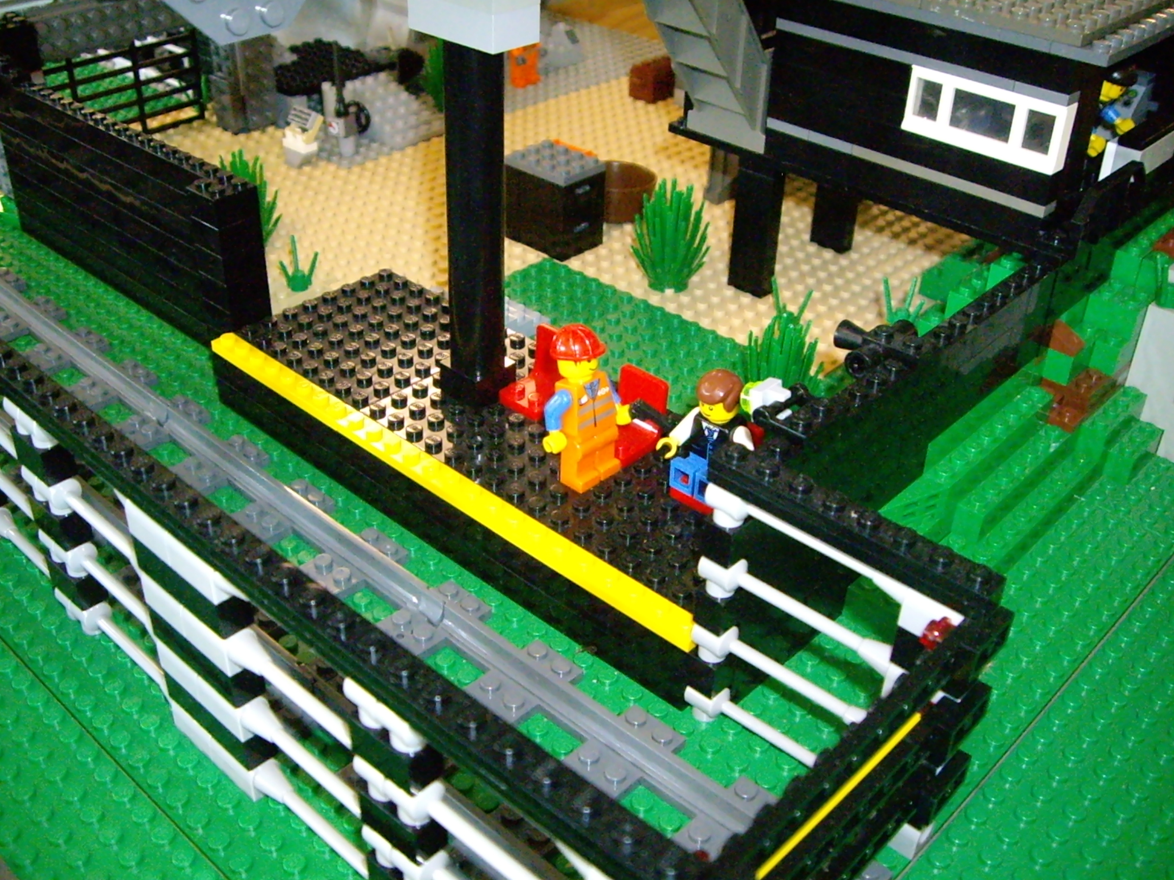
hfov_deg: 49.0
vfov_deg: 37.7
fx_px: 1289
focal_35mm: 38
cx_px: 587
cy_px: 440
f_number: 2.7
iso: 800
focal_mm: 6.2
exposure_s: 1/60
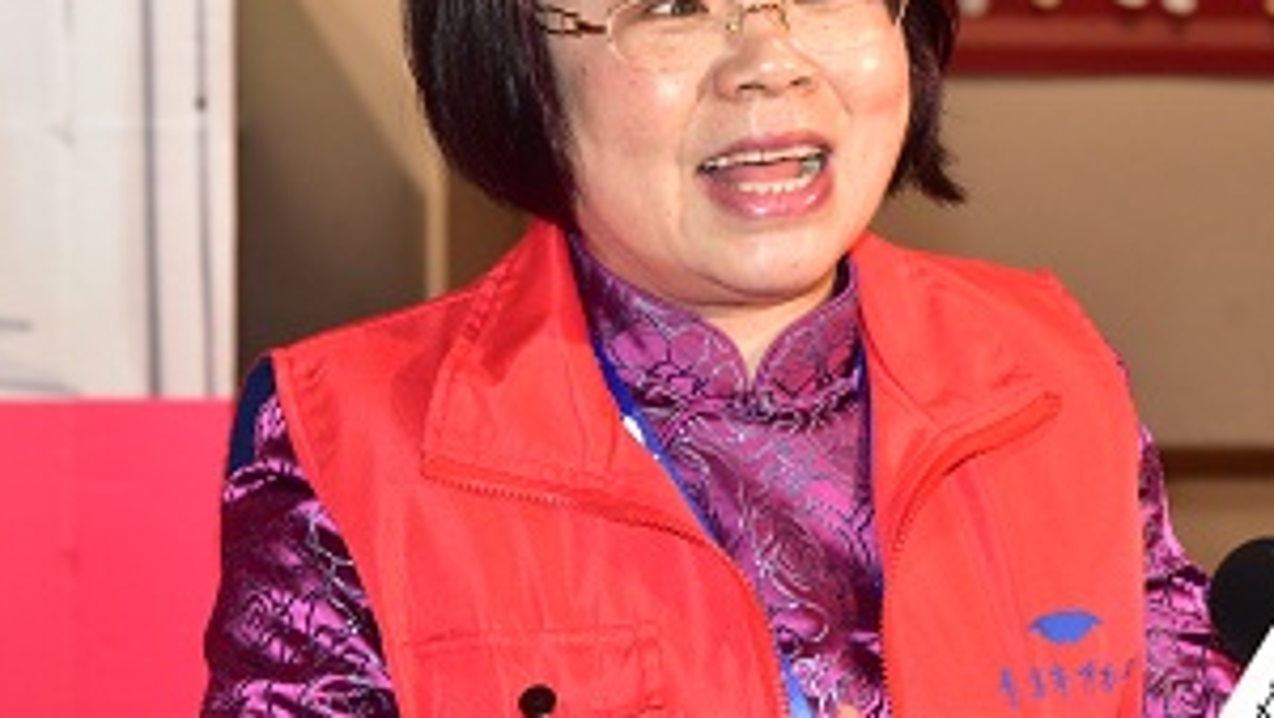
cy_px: 346
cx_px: 1002
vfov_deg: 9.3
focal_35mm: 131
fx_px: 4427
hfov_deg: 16.3
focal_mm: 75
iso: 4000
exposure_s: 1/60
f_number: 7.1
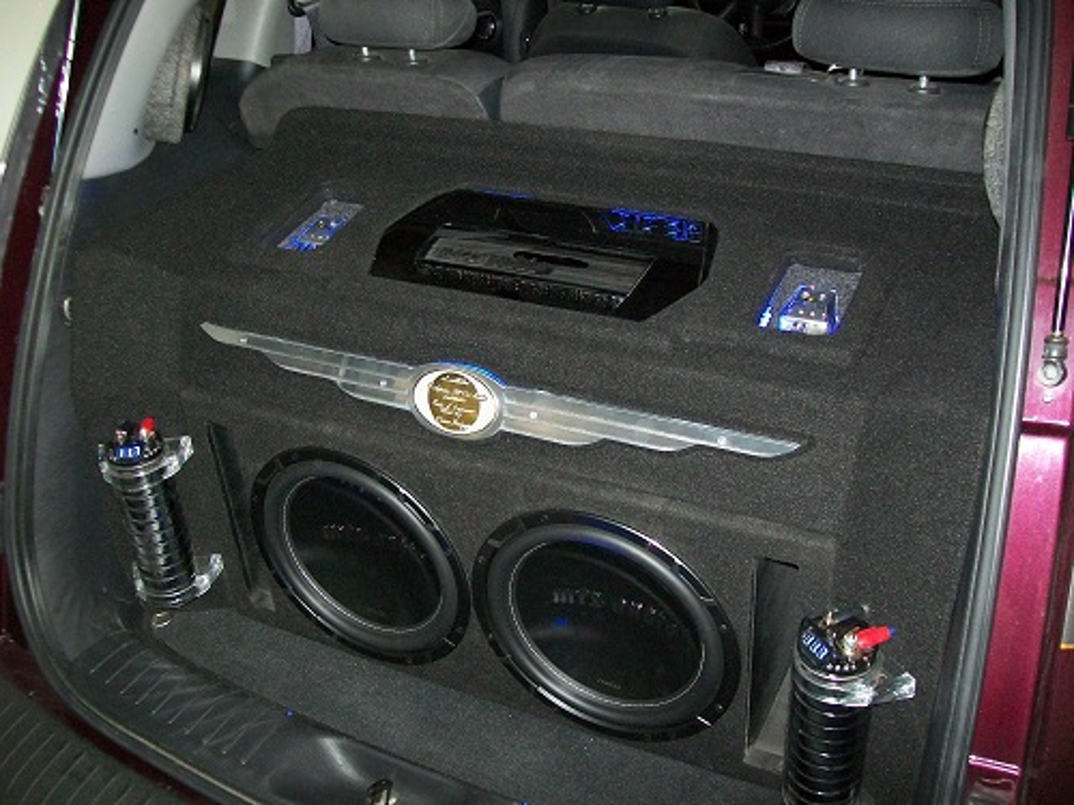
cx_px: 537
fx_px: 1117
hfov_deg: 51.4
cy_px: 402
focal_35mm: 36
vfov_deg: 39.7
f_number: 2.7
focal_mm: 6
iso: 160
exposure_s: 1/60
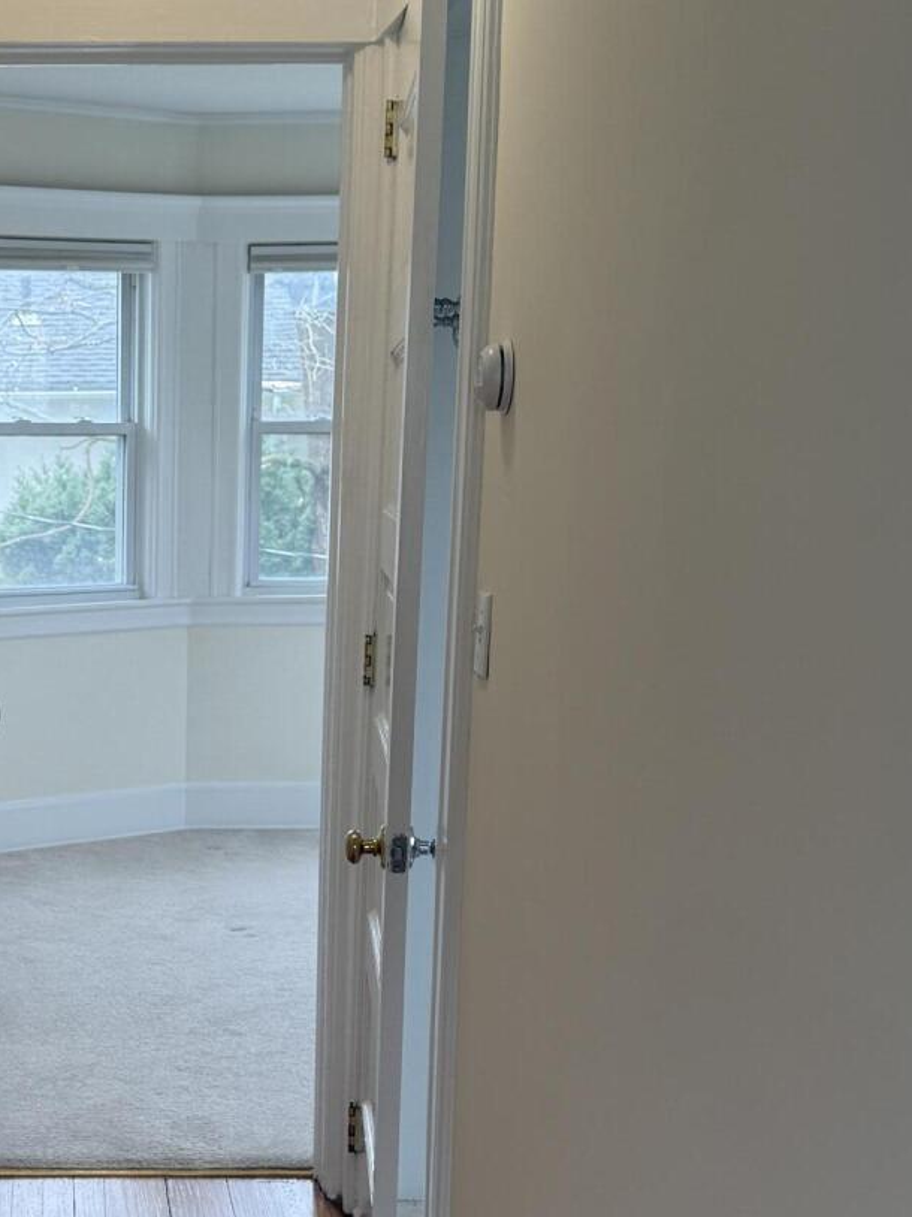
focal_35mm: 59
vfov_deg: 32.1
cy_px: 919
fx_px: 2074
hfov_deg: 23.9
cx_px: 40
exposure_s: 1/130
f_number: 1.78
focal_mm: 6.76
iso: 80
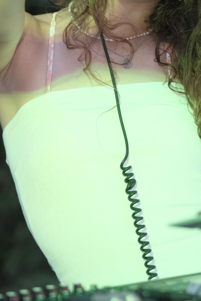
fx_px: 3383
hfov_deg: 3.4
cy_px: 85
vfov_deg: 5.1
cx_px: 119
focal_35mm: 404
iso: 1600
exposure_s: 1/160
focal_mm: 140
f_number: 2.8
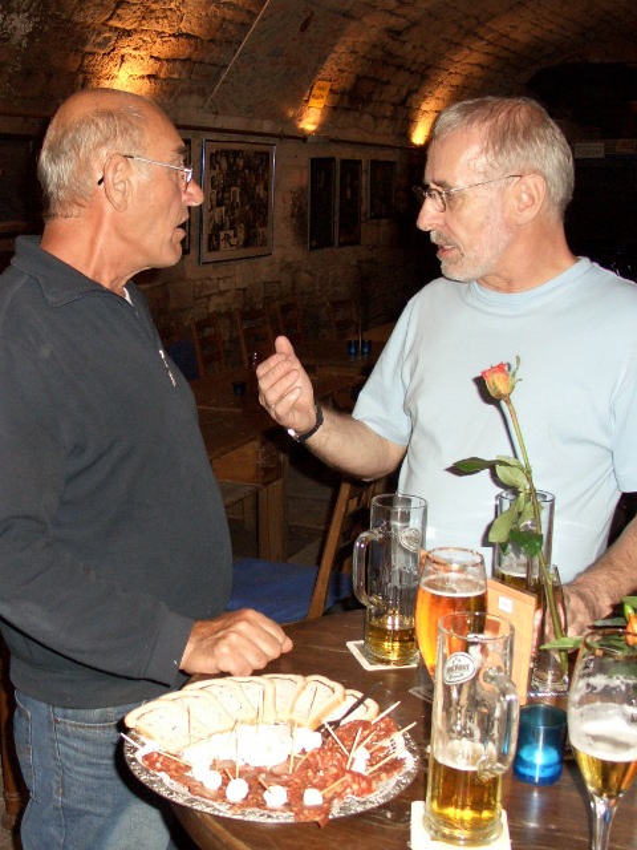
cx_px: 318
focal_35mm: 33
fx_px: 810
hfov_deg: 42.9
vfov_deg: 55.4
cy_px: 425
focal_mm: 7.1
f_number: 2.8
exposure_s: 1/60
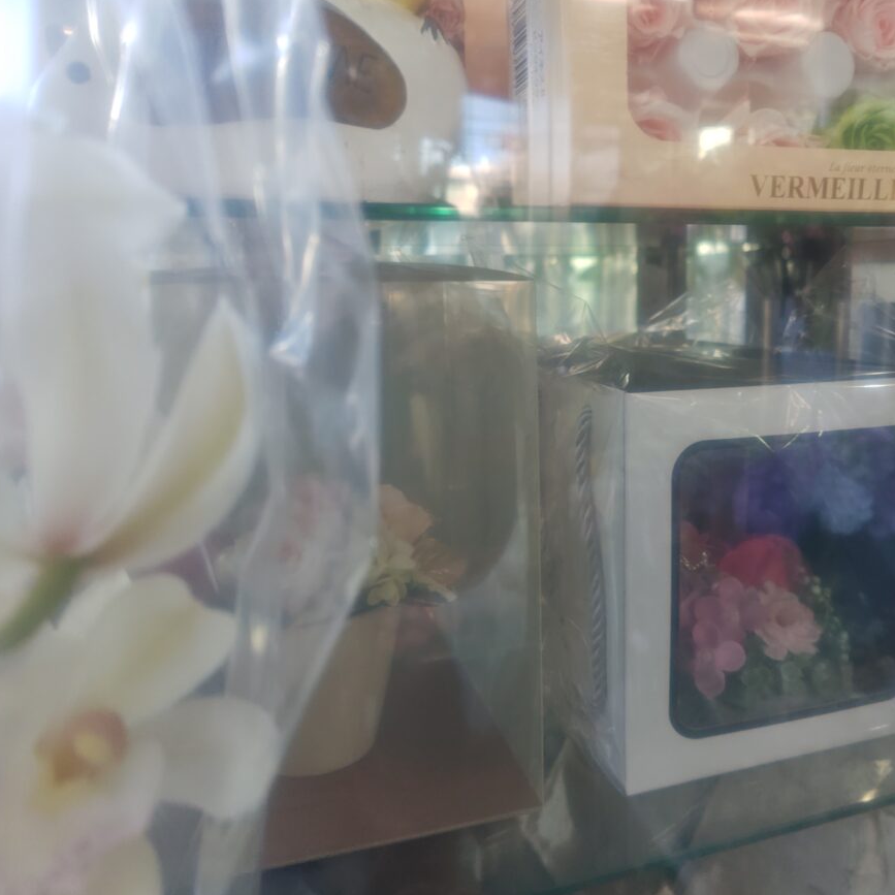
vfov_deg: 54.0
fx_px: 878
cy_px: 425
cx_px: 583
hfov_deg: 53.2
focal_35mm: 30
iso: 140
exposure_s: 1/50
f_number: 1.9
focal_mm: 5.56
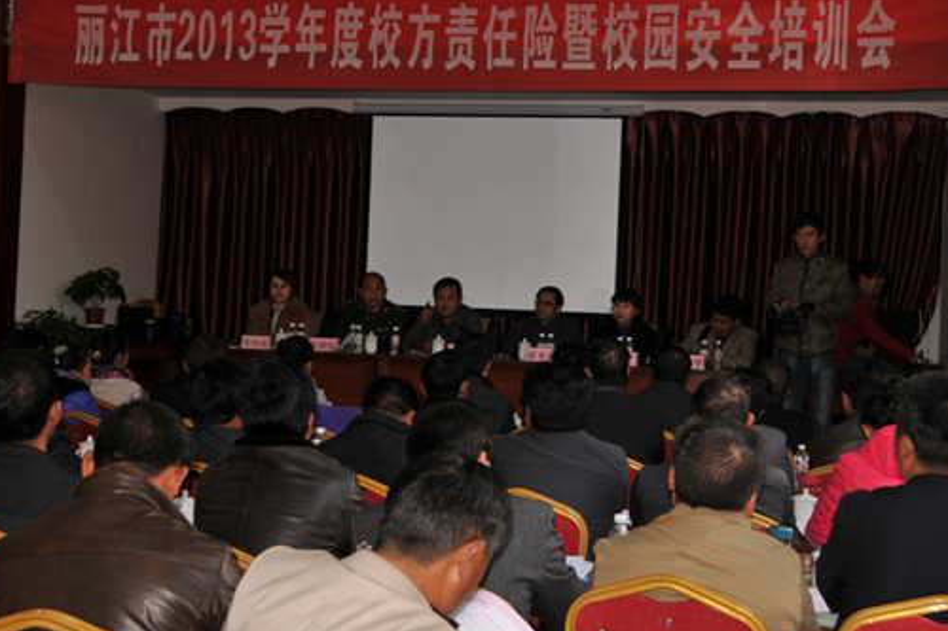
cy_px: 273
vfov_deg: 27.7
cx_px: 516
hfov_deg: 40.6
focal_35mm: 49
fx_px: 1279
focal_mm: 27
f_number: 5
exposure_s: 1/60
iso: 200
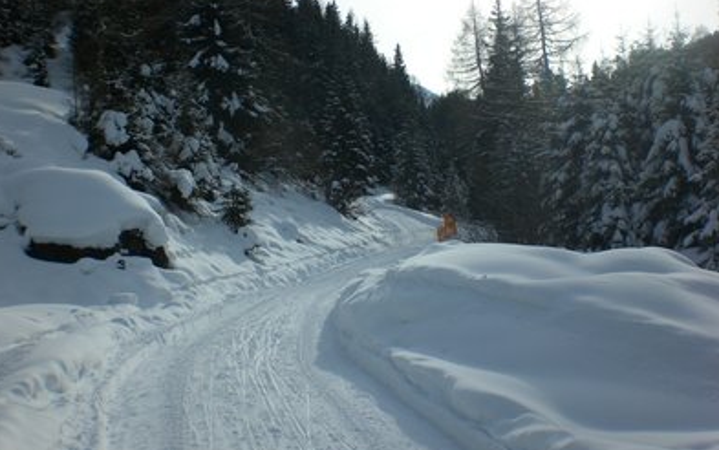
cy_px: 254
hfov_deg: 48.2
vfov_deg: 31.2
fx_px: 804
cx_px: 355
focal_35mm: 41
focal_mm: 6.3
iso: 50
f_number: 4.4
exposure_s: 1/1250
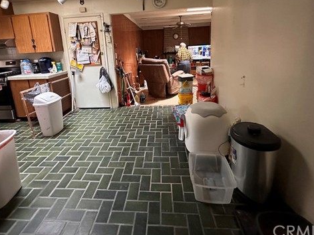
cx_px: 151
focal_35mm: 19
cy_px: 82
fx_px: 172
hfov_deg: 84.6
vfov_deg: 67.1
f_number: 2.2
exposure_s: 1/53
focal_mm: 2.22
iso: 640
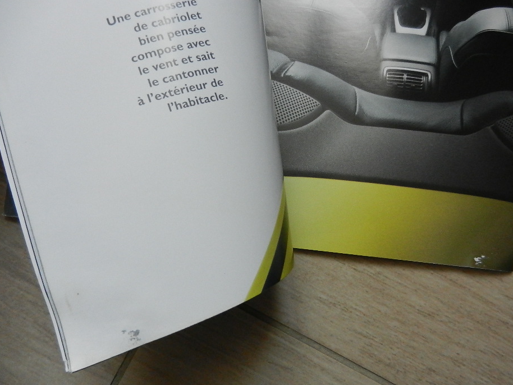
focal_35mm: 28
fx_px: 415
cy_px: 208
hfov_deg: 63.3
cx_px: 281
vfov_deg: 49.7
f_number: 3.5
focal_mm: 4.5
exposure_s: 1/60
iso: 640
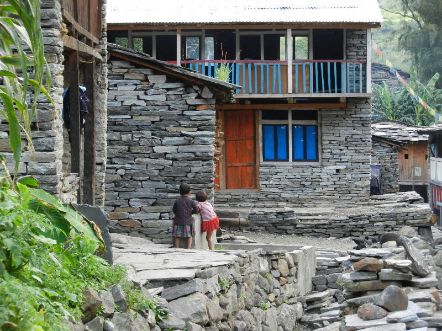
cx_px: 221
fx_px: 1571
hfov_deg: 16.0
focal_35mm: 123
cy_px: 166
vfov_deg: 12.0
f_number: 5.1
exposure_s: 1/60
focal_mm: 22.2
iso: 200
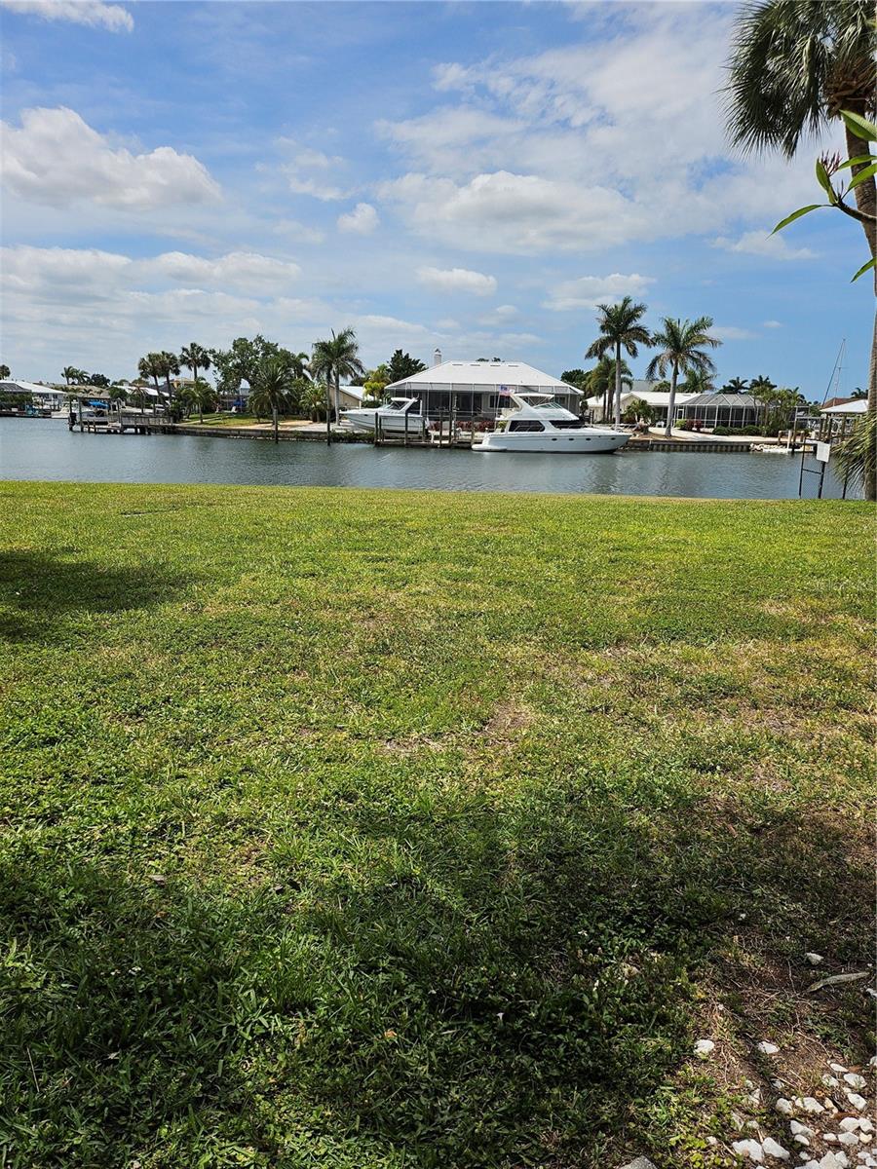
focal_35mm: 24
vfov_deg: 71.6
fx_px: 811
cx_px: 438
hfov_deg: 56.8
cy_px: 584
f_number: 1.8
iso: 50
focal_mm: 5
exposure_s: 1/7940
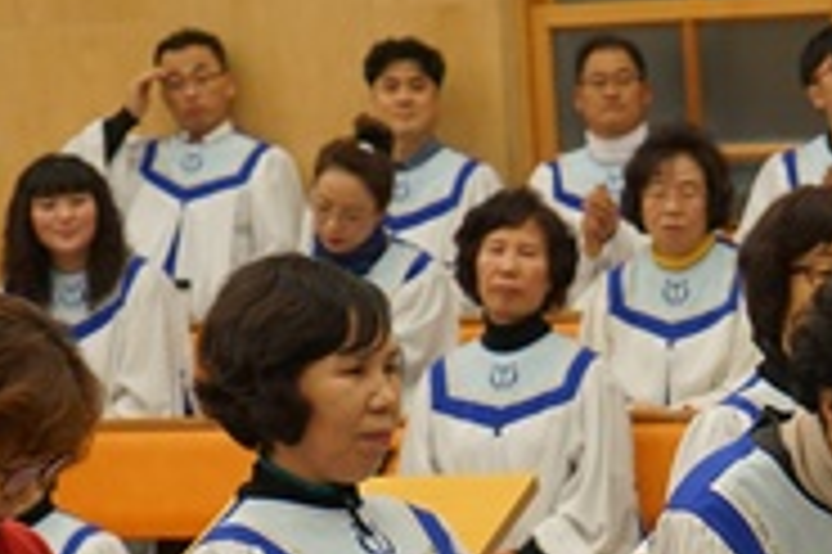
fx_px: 3625
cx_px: 886
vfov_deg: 8.6
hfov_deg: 12.9
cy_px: 721
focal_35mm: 157
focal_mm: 44
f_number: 4
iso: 500
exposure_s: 1/80
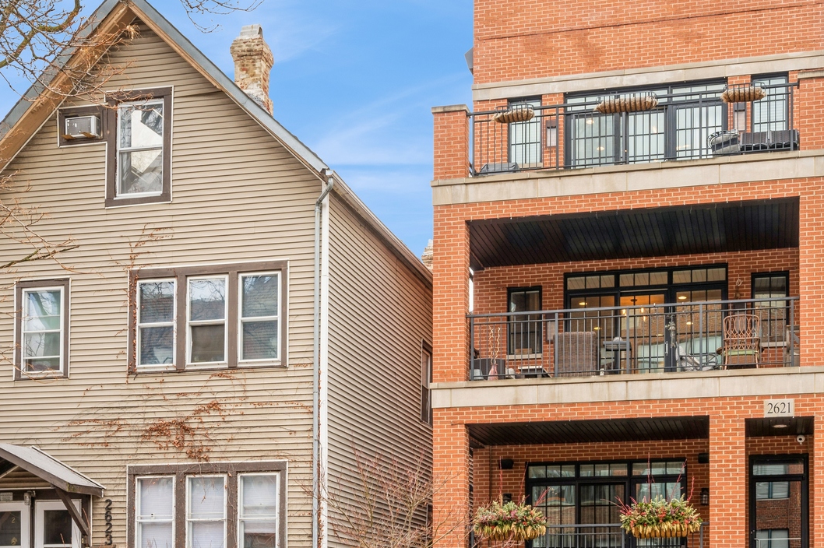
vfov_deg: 29.1
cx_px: 505
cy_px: 333
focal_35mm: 46
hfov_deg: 42.5
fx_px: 1052
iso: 100
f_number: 10
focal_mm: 30
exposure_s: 1/25
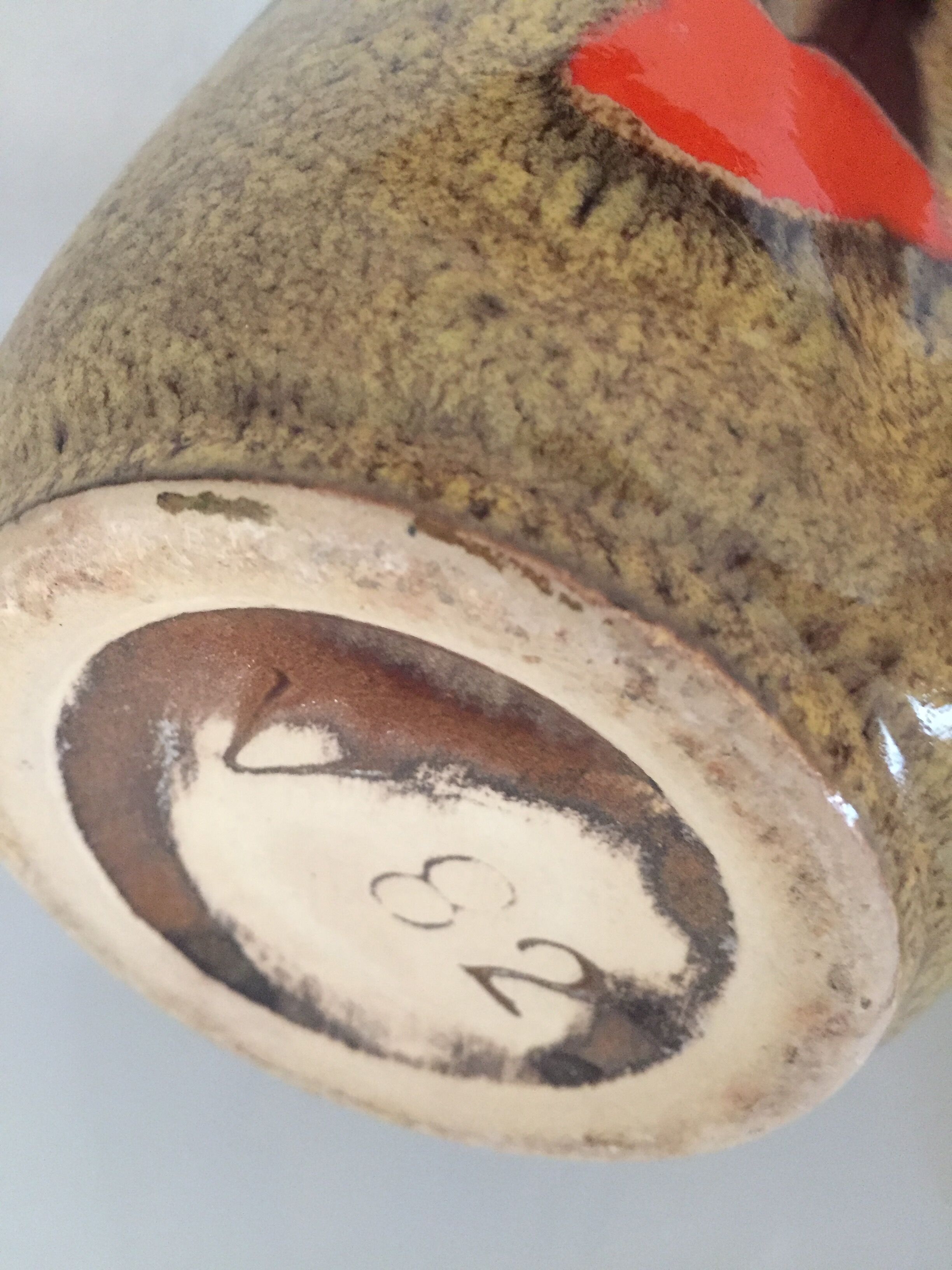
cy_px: 635
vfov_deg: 61.7
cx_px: 476
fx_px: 1063
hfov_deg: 48.2
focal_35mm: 29
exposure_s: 1/17
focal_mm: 4.15
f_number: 2.2
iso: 320
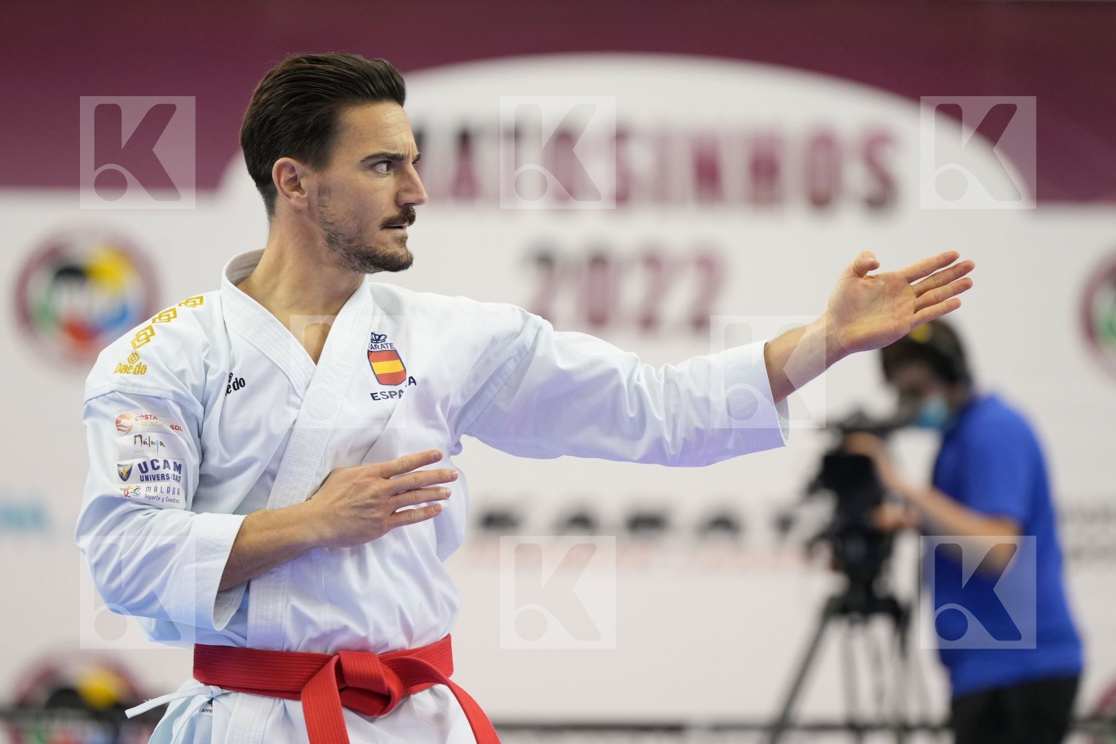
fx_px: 8121
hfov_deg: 7.9
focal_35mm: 262
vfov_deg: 5.2
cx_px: 558
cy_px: 372
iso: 1600
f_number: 2.8
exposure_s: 1/500
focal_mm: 175
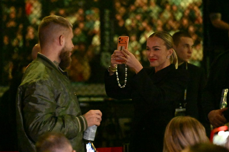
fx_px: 999
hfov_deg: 13.1
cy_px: 76
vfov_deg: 8.7
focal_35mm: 157
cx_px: 114
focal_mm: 105
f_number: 2.8
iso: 32000
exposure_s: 1/125
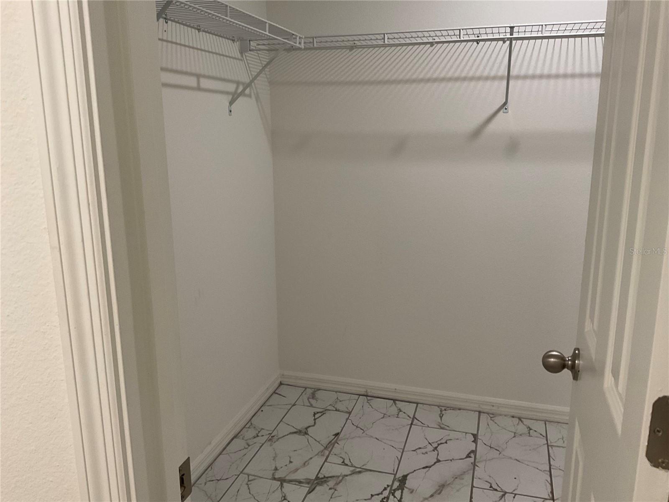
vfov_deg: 48.2
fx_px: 560
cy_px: 251
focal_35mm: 29
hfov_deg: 61.7
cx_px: 334
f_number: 1.8
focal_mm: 3
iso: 100
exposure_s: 1/60
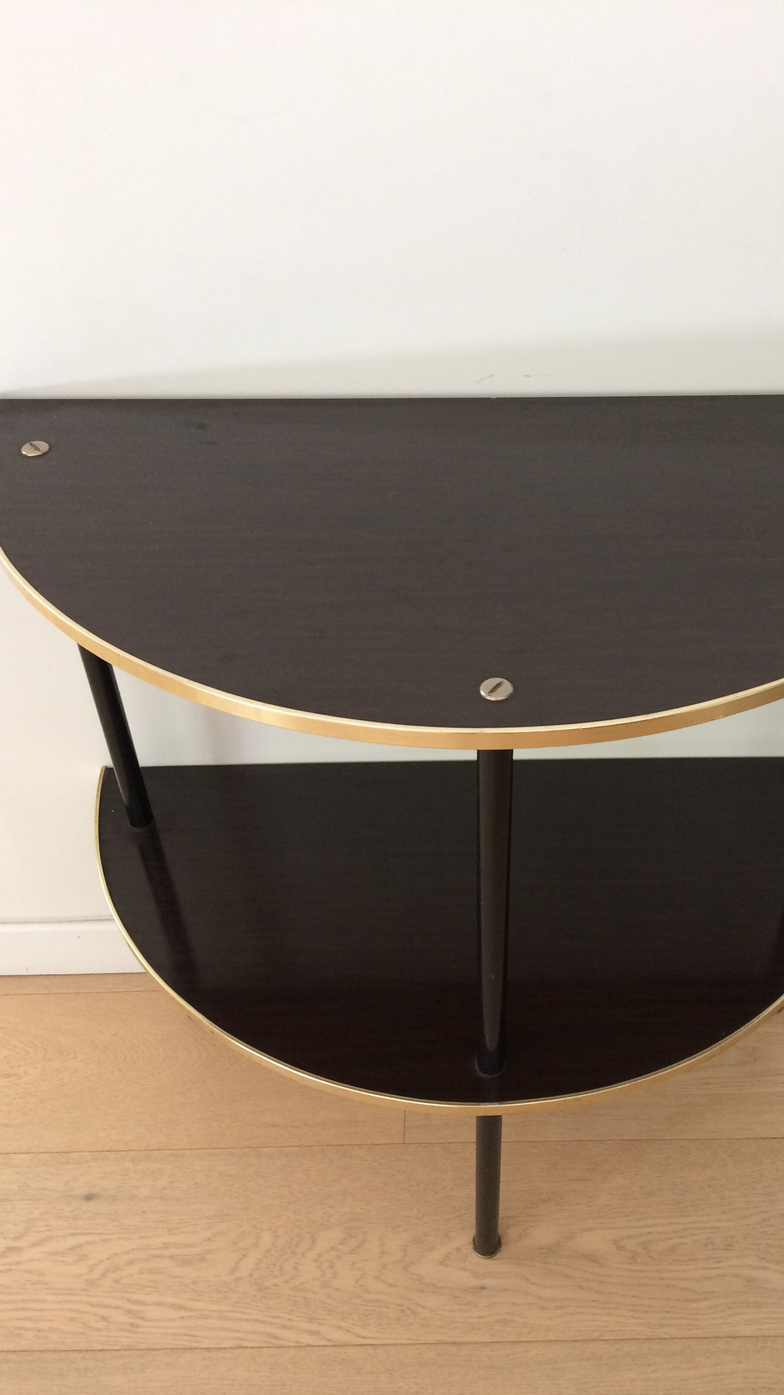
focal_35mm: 32
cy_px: 706
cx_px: 492
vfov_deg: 61.0
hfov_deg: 36.5
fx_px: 1183
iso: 160
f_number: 2.2
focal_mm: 4.15
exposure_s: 1/33
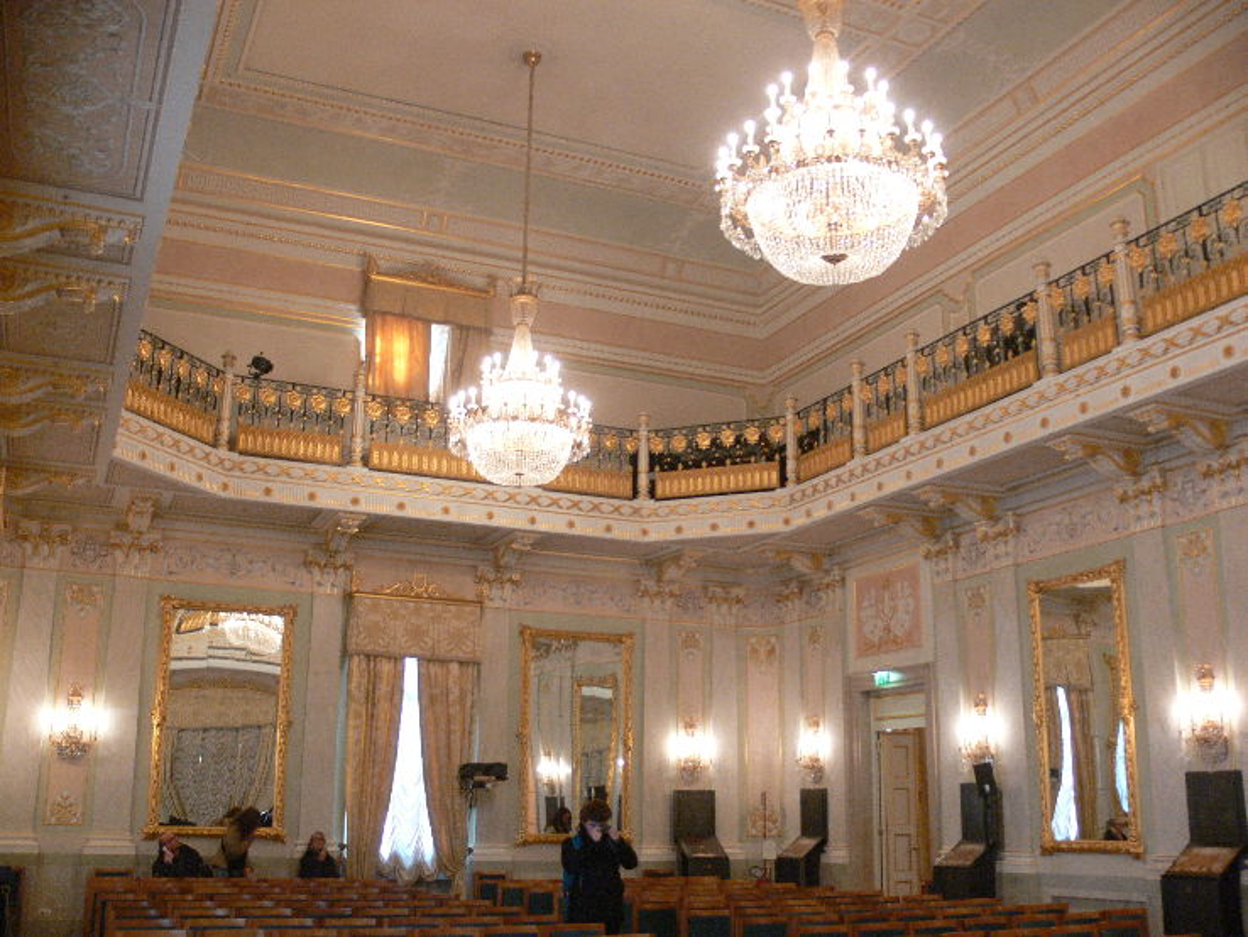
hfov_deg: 52.6
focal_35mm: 35
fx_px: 1262
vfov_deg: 40.7
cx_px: 624
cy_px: 468
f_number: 2.8
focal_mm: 7.4
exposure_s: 1/15
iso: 200
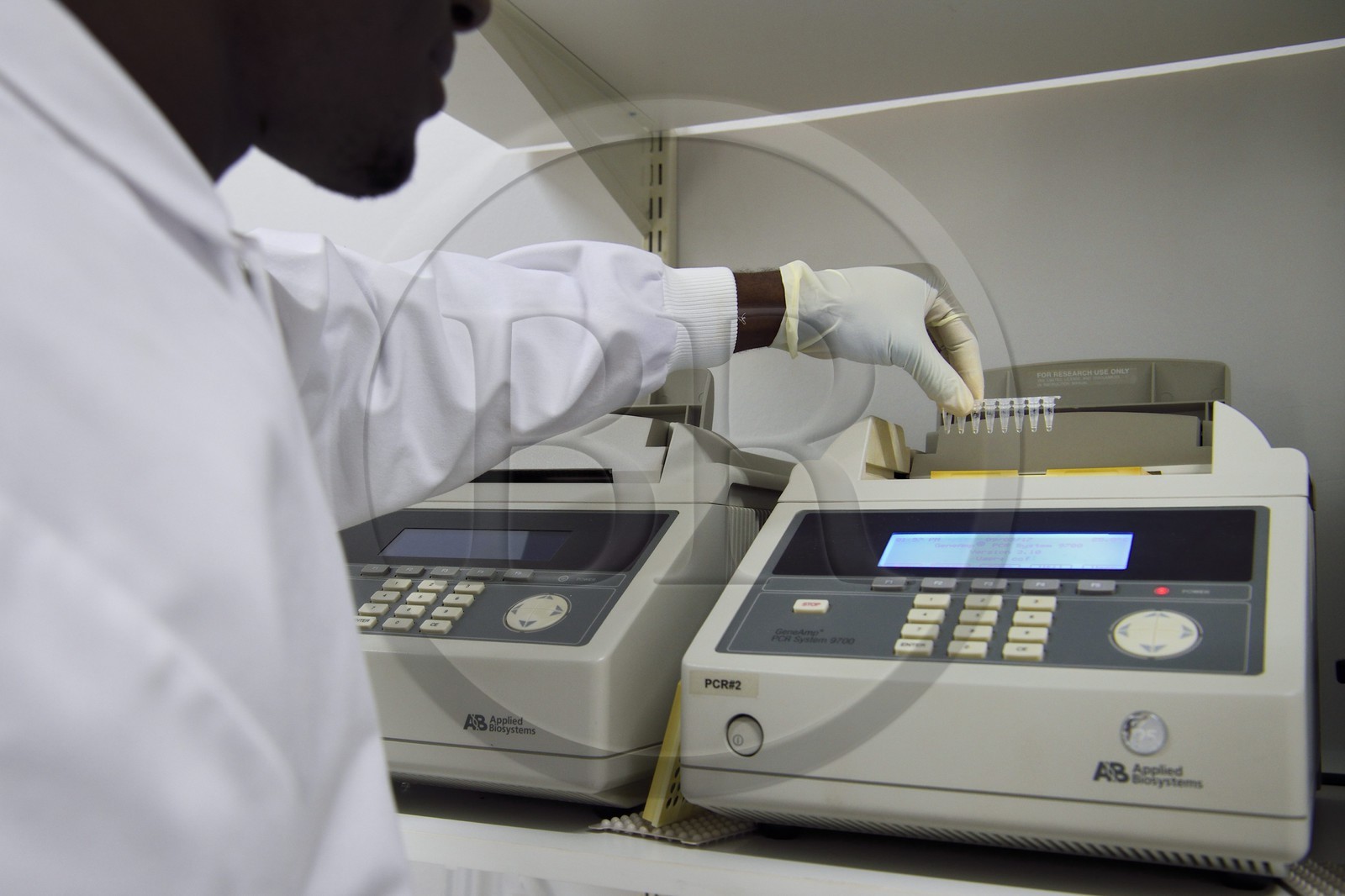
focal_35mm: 35
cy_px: 448
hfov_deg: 54.4
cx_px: 672
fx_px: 1307
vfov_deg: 37.8
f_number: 5.6
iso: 800
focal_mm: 35
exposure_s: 1/20
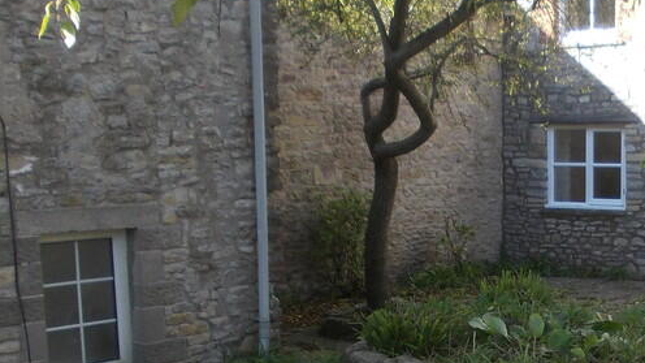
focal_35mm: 63
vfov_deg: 18.8
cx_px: 560
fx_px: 1077
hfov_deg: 32.0
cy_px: 334
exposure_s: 1/200
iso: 80
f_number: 2.7
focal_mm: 4
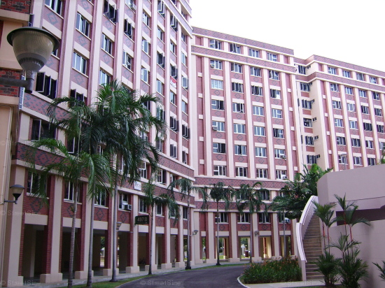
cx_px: 192
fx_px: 389
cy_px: 144
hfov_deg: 52.6
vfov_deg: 40.7
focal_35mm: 35
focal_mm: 5.95
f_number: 2.8
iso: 100
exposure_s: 1/46
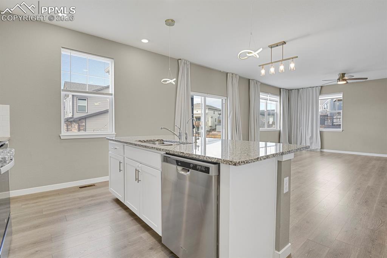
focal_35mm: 17
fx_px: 183
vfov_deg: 70.4
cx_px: 194
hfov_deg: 93.3
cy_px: 129
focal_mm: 17
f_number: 8
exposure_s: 1
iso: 250
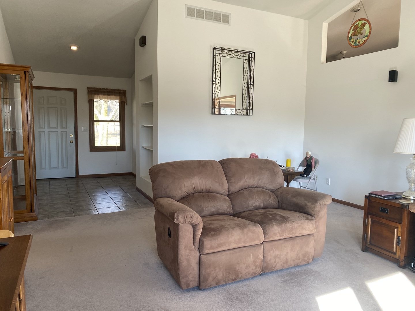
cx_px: 208
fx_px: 312
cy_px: 156
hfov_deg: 67.3
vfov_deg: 53.1
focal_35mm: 26
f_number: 1.8
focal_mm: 4.25
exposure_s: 1/121
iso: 125
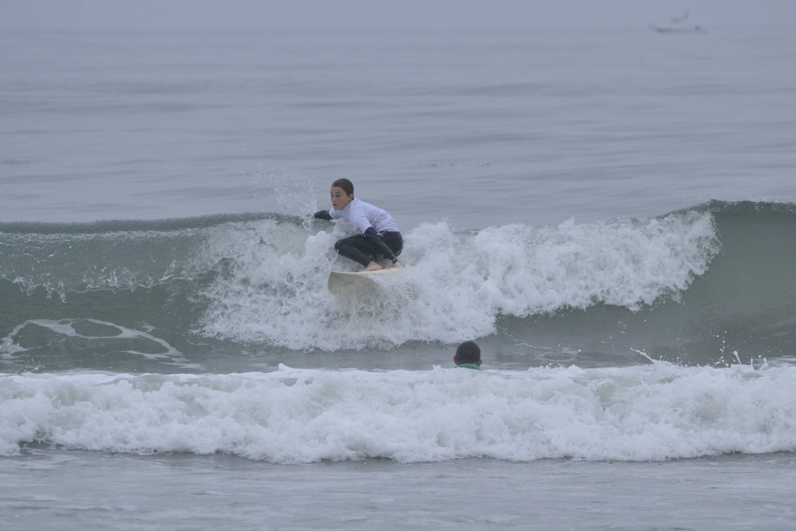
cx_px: 412
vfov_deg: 2.5
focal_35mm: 558
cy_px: 255
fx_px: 12338
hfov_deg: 3.7
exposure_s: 1/800
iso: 800
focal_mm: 300
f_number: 8
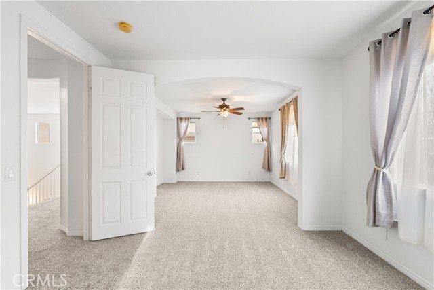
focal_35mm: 14
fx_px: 169
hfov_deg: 104.2
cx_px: 217
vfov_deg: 81.2
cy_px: 145
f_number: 7.1
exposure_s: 1/6
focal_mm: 14
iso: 320
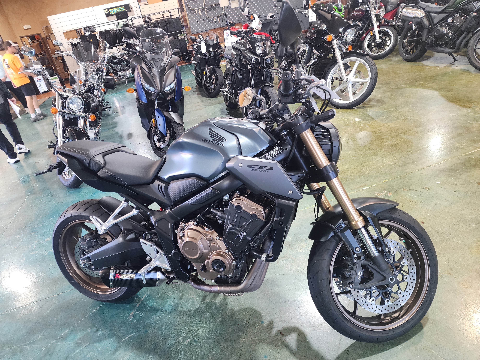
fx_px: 319
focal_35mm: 23
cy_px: 180
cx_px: 240
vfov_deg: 58.9
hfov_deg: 73.9
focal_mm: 6.4
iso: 320
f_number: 1.8
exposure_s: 1/120
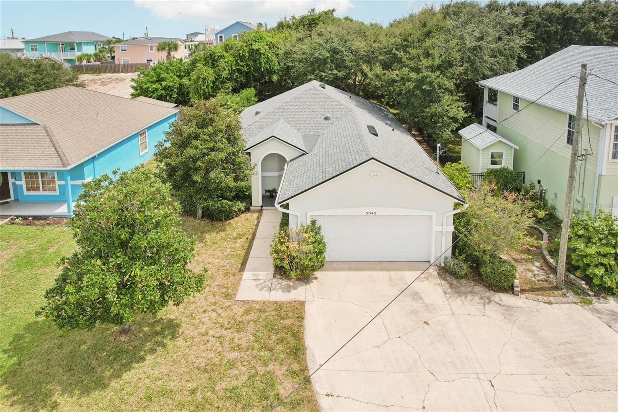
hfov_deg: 78.6
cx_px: 309
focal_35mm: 22
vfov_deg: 57.2
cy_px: 206
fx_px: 378
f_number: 2.8
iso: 120
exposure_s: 1/2500
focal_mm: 8.38
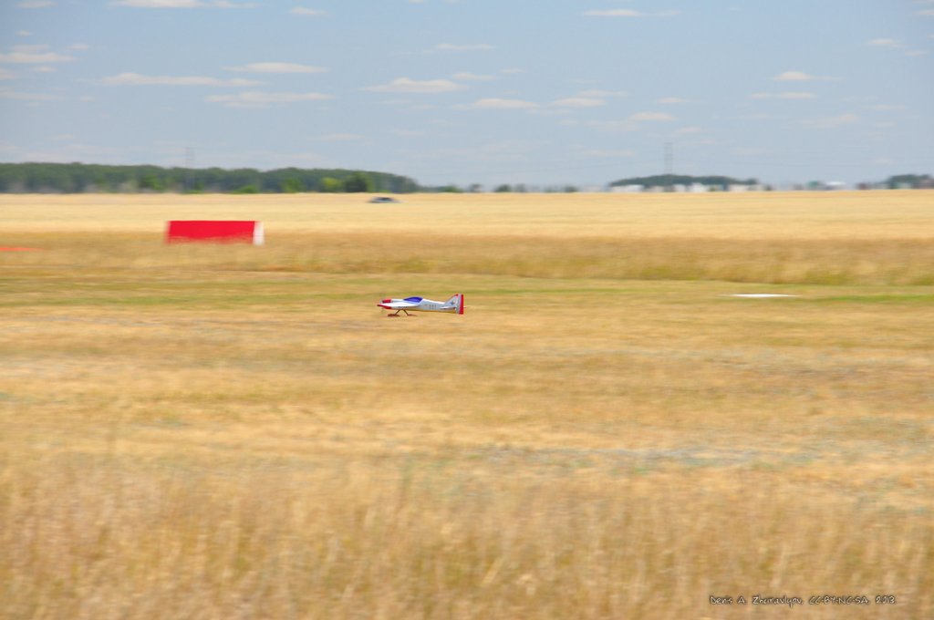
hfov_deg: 11.0
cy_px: 310
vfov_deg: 7.3
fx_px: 4858
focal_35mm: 188
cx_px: 467
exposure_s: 1/125
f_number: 8
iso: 200
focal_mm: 125
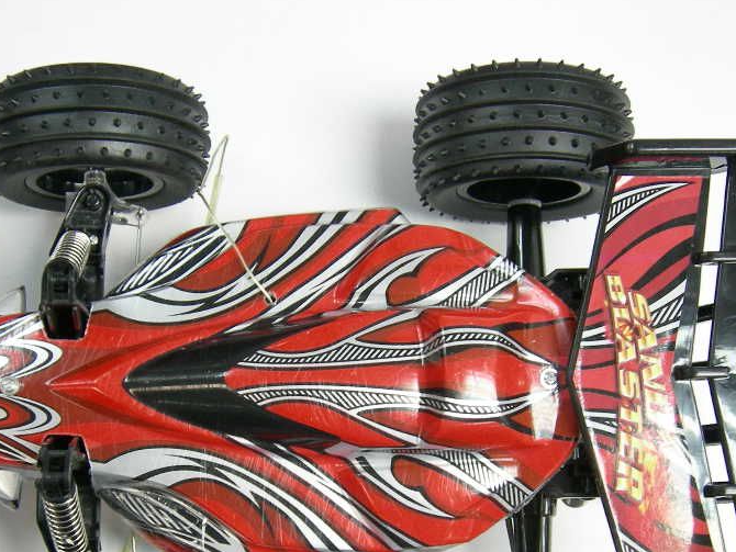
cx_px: 305
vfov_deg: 26.4
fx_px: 1170
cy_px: 379
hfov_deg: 34.8
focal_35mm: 55
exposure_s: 1/33.6
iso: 200
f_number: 2.7
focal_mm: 7.5
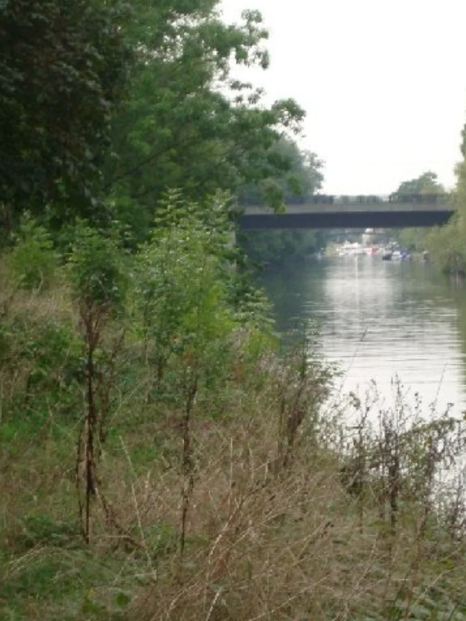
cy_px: 310
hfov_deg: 10.5
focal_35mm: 141
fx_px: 2531
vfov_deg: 14.0
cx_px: 338
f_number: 4.8
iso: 80
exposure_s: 1/160
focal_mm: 17.4
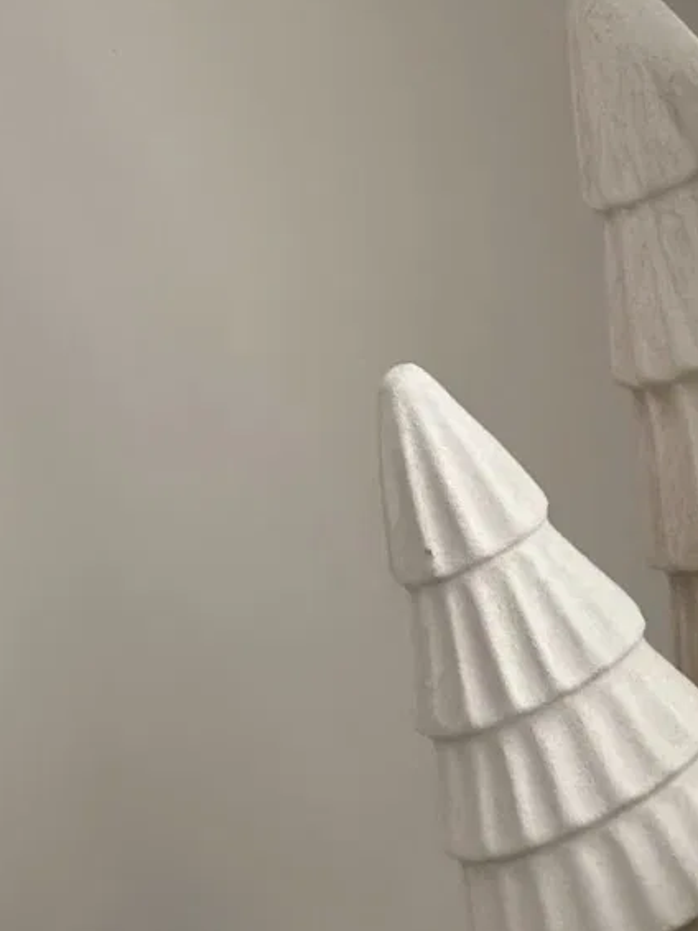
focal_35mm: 136
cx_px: 662
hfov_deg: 10.8
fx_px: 3655
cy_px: -96
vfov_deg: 14.2
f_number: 1.78
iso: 80
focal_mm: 6.86
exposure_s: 1/121
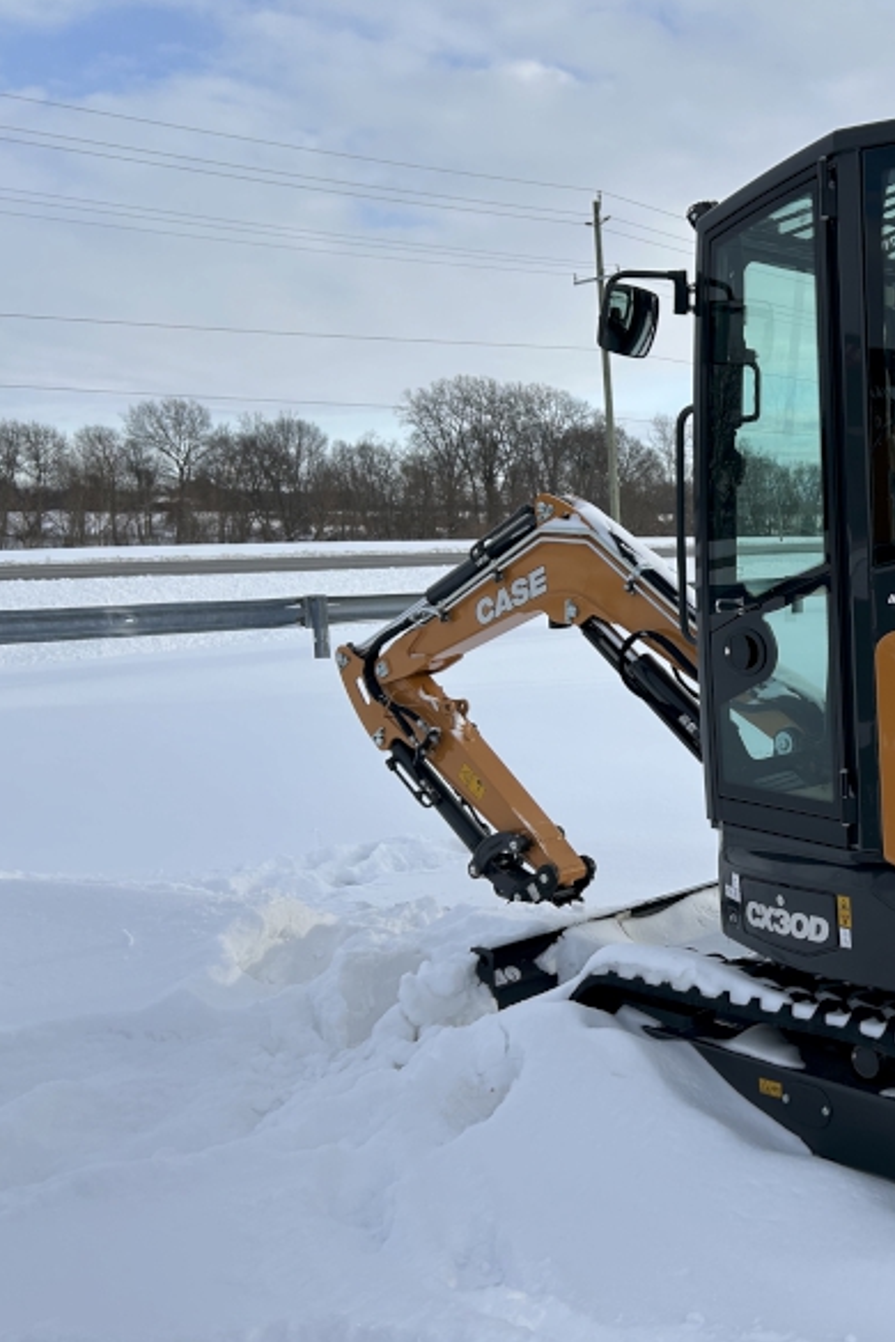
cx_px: 851
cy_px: 672
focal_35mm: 37
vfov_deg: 51.9
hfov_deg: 33.5
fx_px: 1380
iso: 50
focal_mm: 5.7
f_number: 1.5
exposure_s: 1/3165
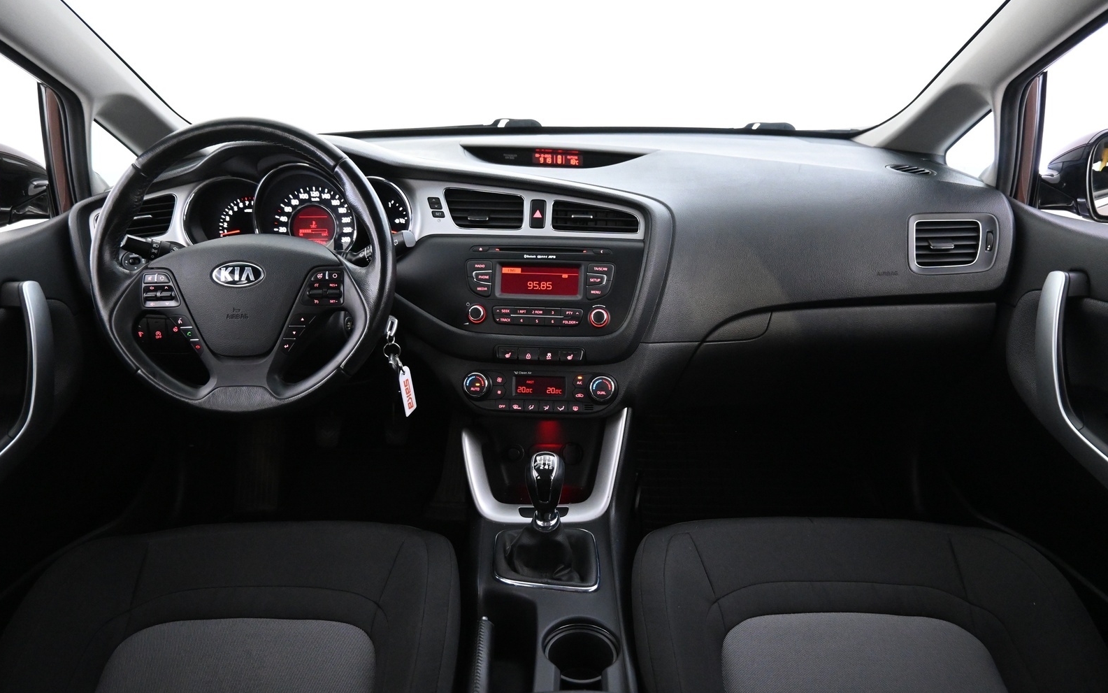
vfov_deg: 49.2
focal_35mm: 25
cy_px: 373
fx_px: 755
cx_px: 545
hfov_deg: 72.5
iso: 4000
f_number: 3.5
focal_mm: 16
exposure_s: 1/25
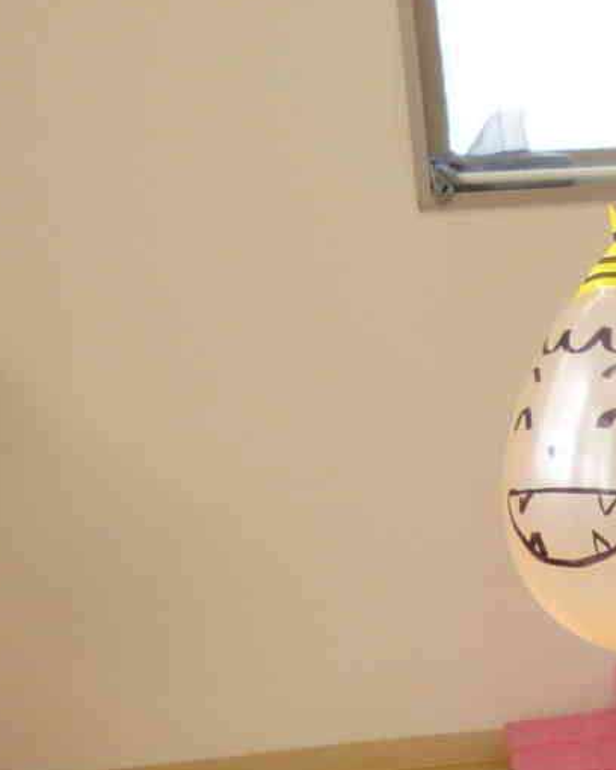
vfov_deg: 19.7
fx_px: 2142
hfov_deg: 15.1
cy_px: 781
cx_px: 942
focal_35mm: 94
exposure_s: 1/125
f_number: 2.5
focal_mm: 4.3
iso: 100
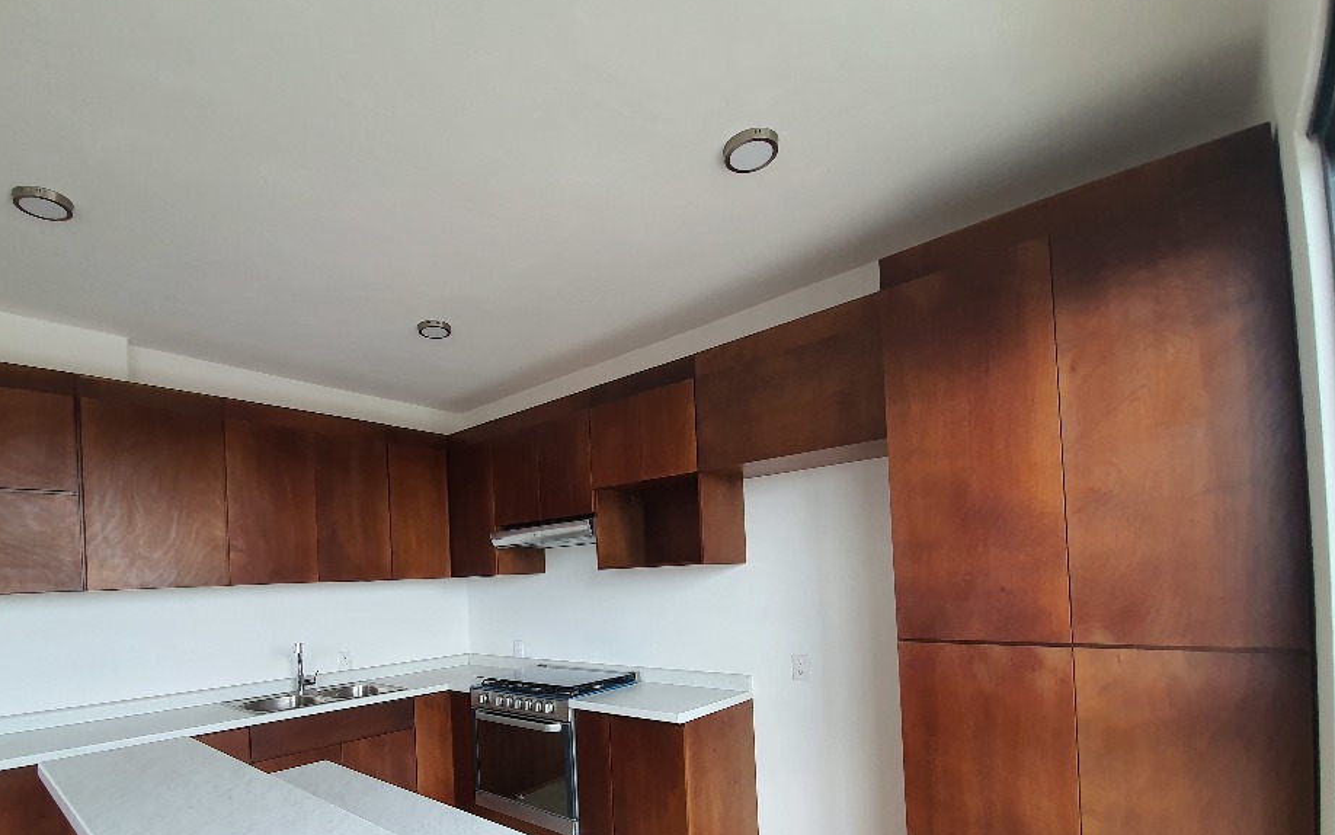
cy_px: 560
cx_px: 576
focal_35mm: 16
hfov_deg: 97.2
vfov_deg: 69.2
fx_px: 582
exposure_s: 1/60.2
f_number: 2.2
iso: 100
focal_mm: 1.8
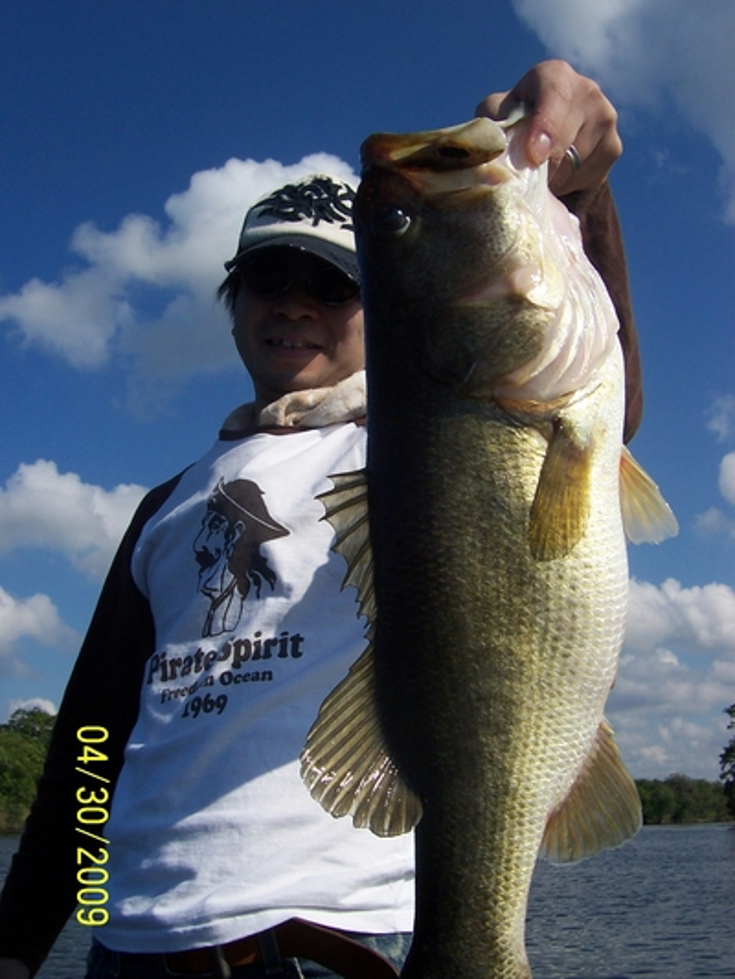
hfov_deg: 38.7
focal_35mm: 37
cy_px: 490
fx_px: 1047
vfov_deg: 50.1
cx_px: 368
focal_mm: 5.6
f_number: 5.6
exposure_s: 1/1000
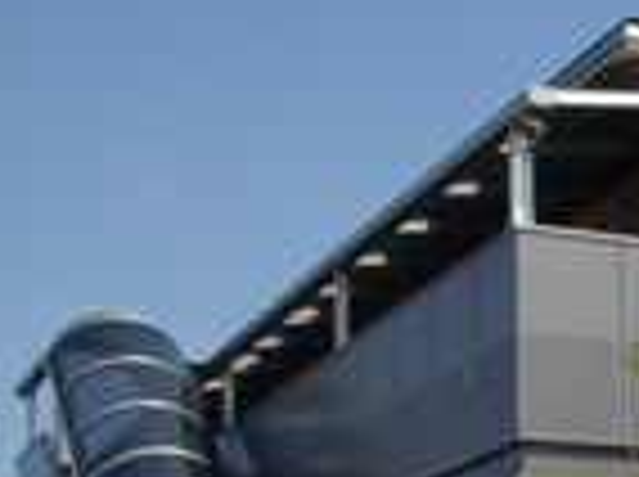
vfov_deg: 13.0
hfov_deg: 16.8
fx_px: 2027
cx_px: 860
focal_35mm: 110
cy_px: 621
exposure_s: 1/160
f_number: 9.1
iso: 64
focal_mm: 6.51
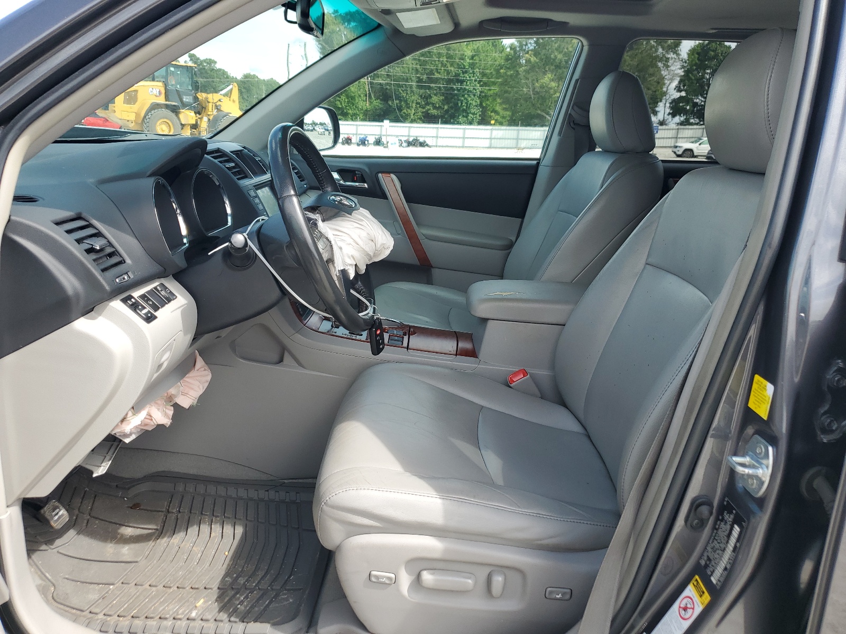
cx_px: 423
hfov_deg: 67.3
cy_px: 317
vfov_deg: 53.1
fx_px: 635
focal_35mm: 26
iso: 50
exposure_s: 1/833
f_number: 1.5
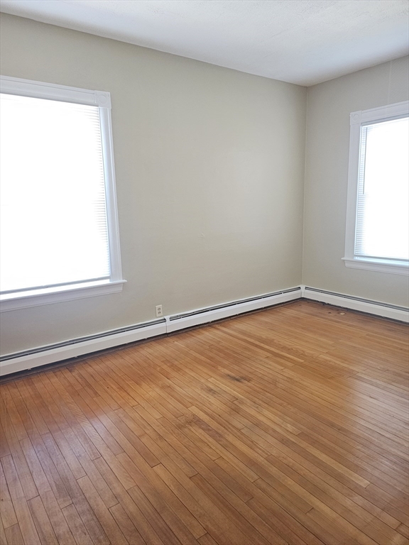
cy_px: 272
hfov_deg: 58.9
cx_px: 204
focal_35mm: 23
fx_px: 362
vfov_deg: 73.9
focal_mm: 6.3
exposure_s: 1/120
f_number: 1.7
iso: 500
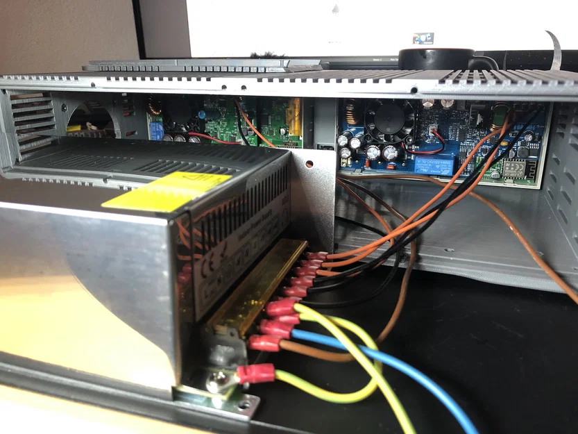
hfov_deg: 63.4
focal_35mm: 28
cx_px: 289
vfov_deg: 49.8
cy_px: 217
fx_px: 468
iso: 64
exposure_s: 1/17
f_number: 1.8
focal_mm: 3.99
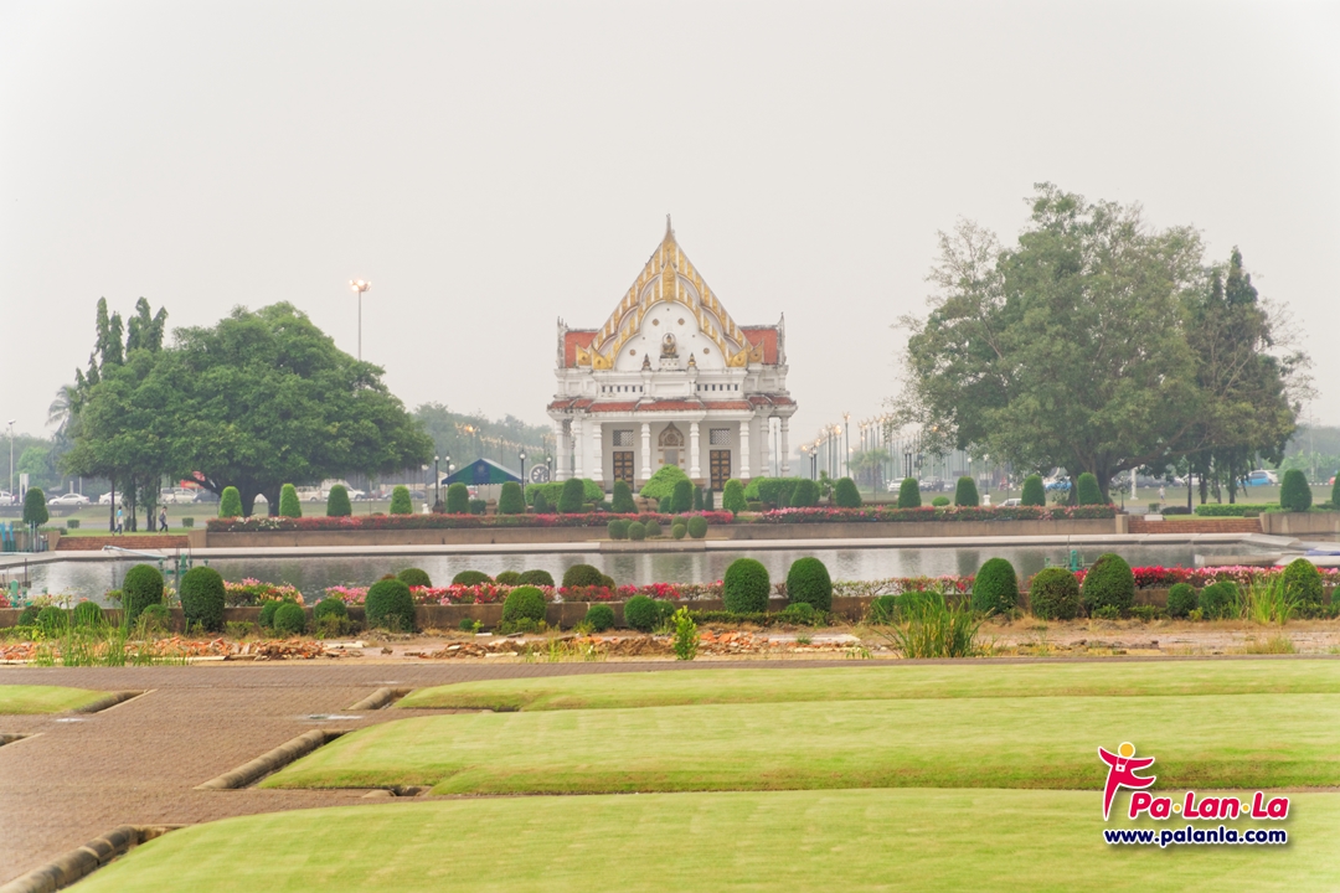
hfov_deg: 13.0
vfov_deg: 8.7
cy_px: 446
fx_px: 5862
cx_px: 670
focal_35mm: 158
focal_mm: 105
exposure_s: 1/200
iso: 160
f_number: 4
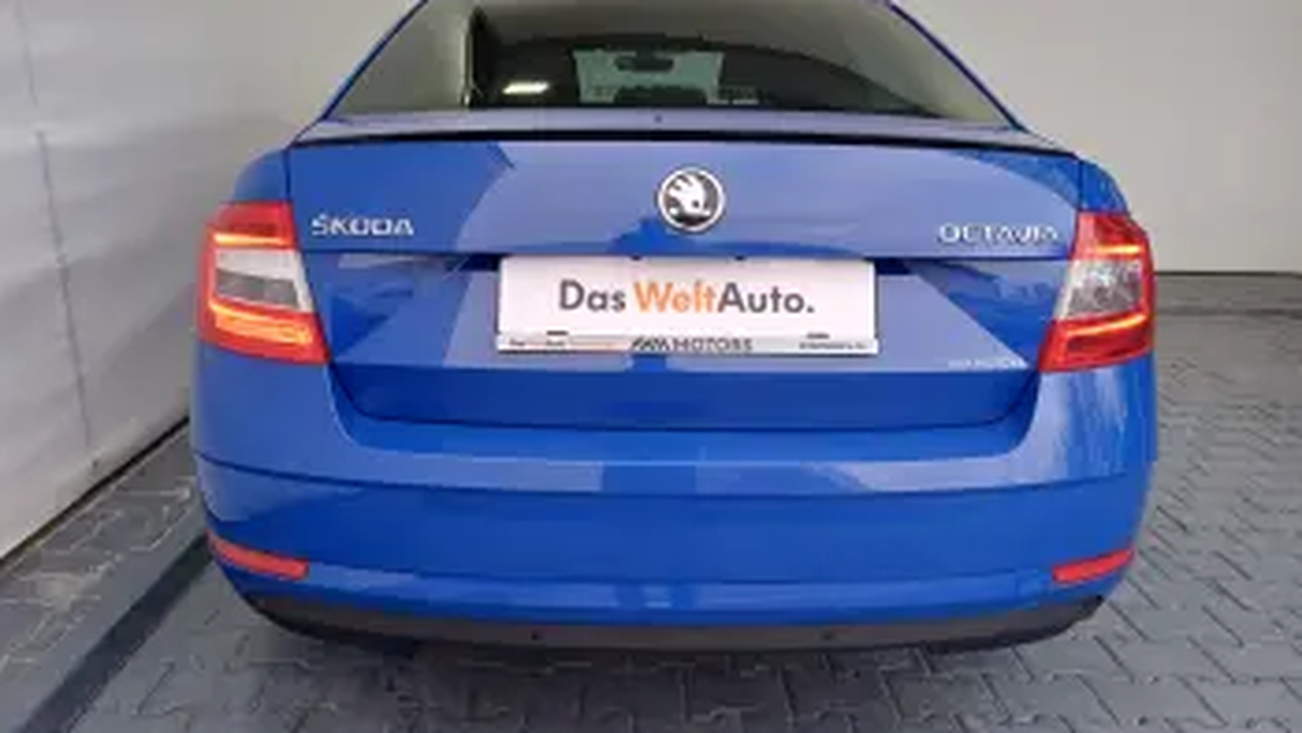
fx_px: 967
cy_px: 279
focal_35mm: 28
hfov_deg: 67.9
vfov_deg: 41.2
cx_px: 636
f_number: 1.8
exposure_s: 1/100
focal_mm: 4.65
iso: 80
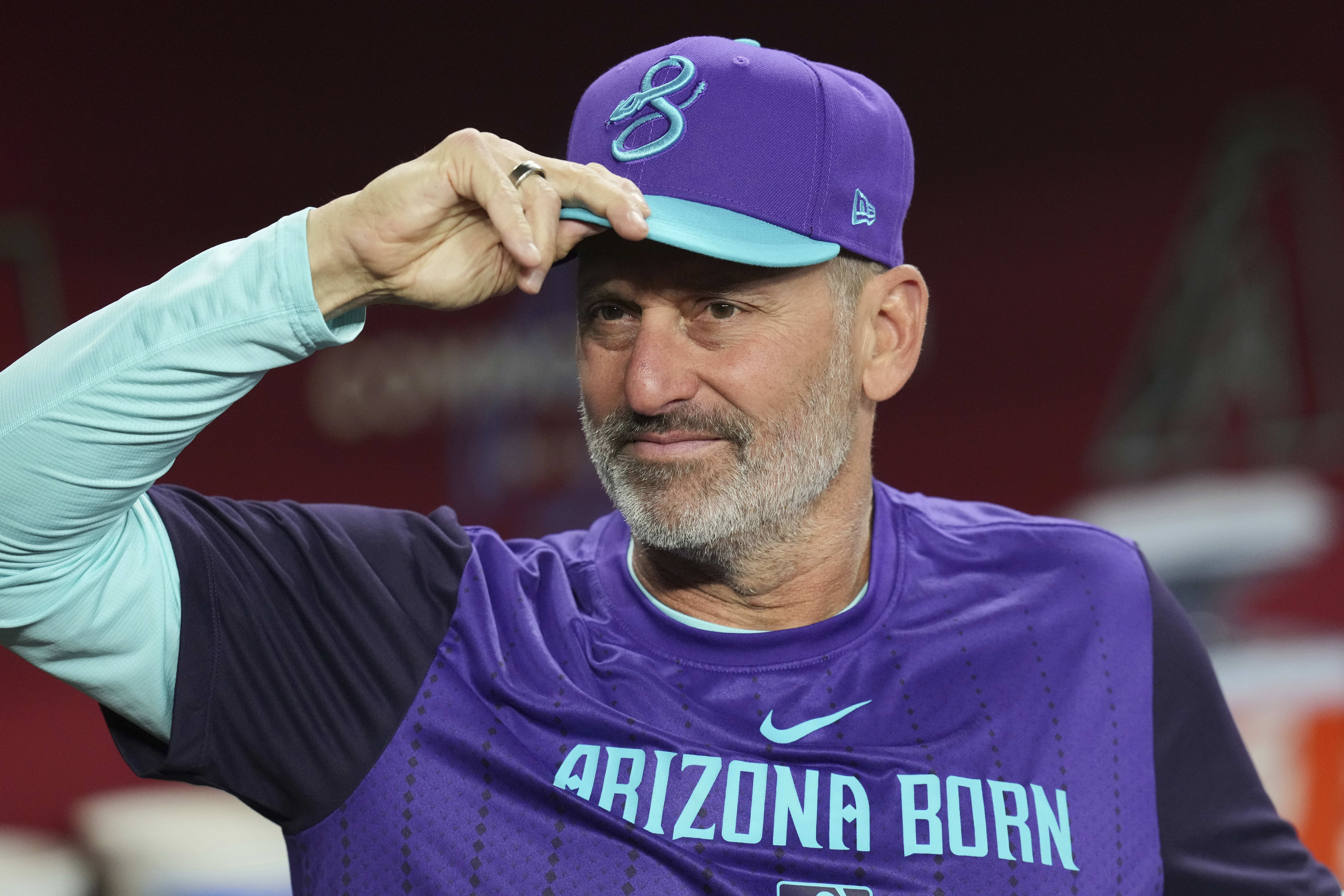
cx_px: 672
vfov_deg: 3.4
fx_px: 14932
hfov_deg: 5.2
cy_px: 448
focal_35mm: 400
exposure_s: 1/1000
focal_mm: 400
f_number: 4
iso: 5000
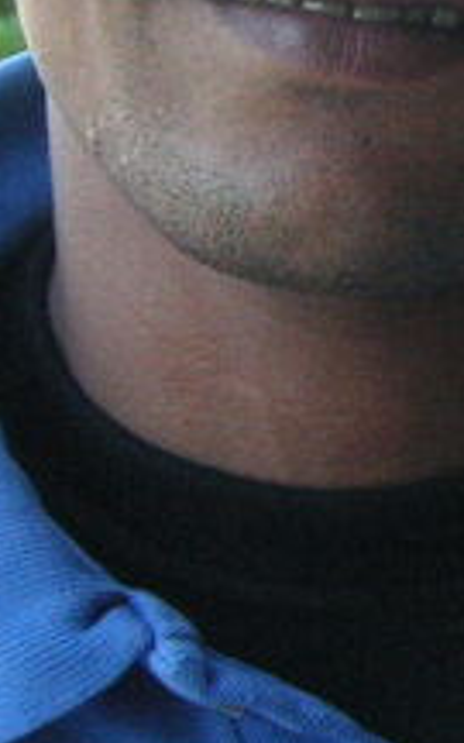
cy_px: -24
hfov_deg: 5.3
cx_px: 1041
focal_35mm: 239
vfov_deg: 8.7
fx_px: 4836
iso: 80
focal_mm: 10.1
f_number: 3.8
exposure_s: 1/60
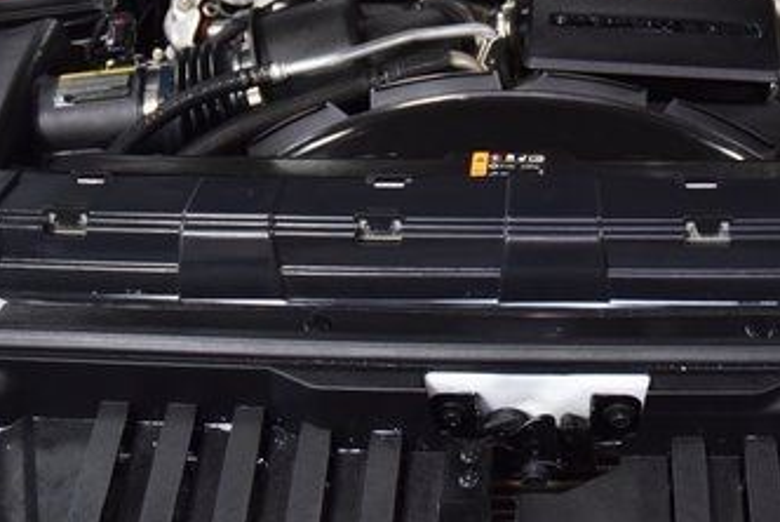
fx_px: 1128
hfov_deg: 37.5
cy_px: 88
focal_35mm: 52
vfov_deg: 25.5
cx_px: 557
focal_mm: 18
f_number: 4
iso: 1600
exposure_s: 1/60
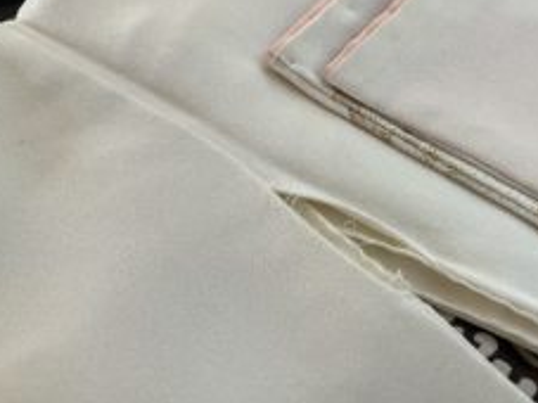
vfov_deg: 31.4
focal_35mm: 46
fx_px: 715
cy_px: 156
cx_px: 410
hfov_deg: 40.0
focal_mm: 3
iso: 50
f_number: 1.8
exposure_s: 1/120
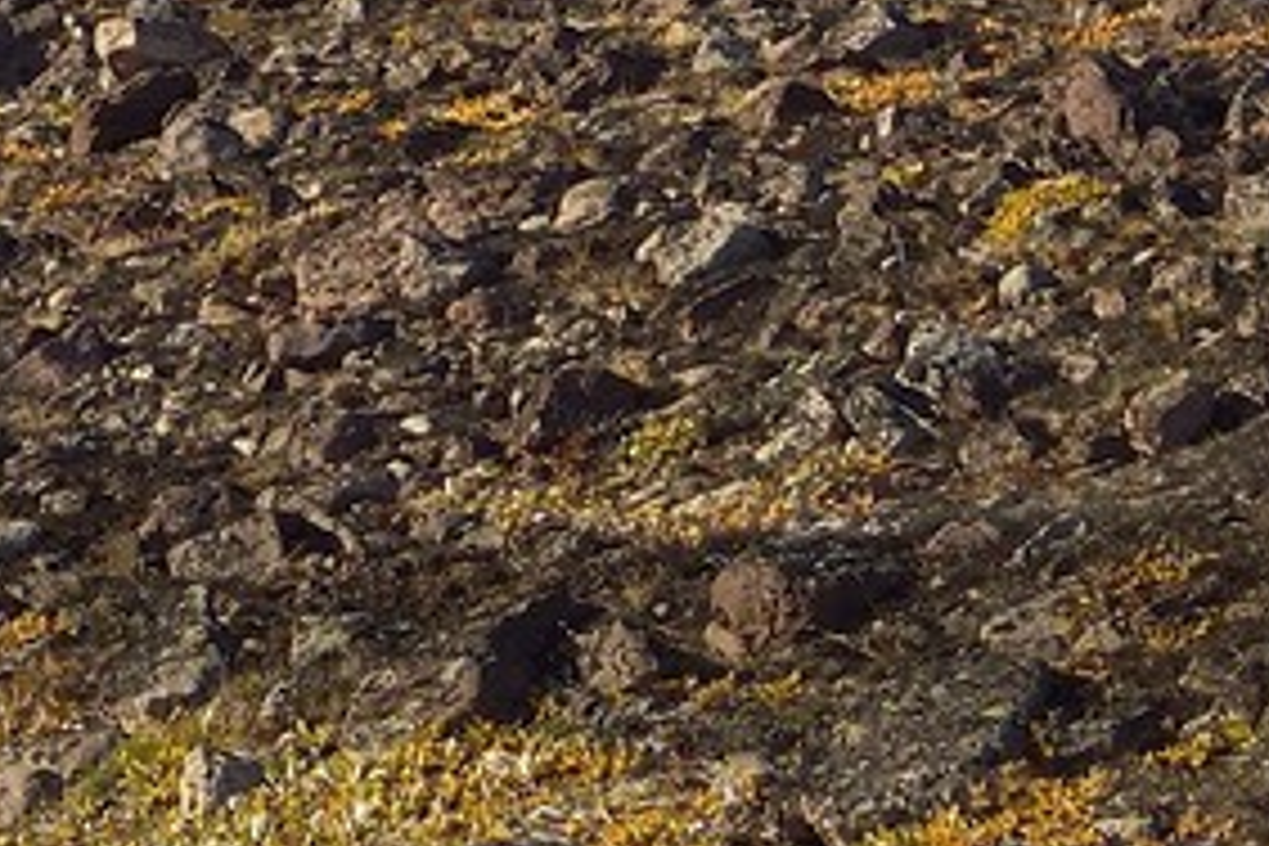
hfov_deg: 5.2
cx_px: 752
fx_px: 13993
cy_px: -1116
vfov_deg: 3.4
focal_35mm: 397
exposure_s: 1/250
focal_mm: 70
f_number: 14
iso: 200
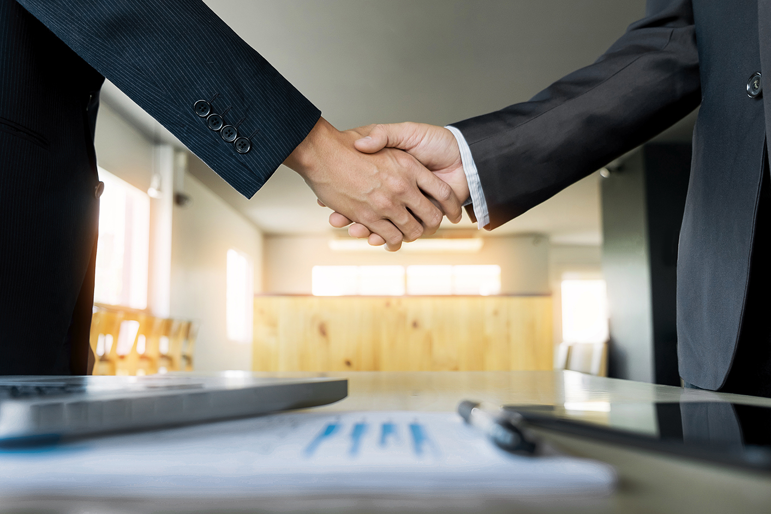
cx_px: 386
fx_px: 707
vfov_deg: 40.0
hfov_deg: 57.2
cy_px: 257
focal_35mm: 33
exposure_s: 1/100
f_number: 3.2
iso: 400
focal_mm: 22.3
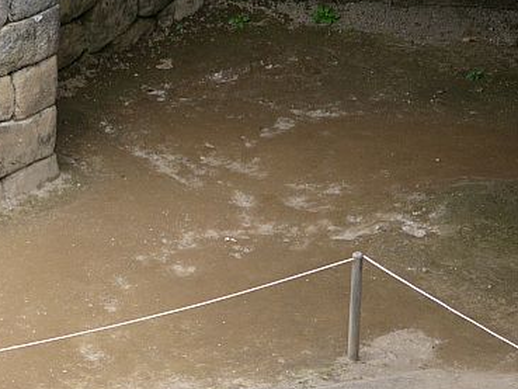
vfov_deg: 4.4
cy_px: 376
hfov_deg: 5.9
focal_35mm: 338
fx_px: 5060
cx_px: 70
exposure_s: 1/125
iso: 50
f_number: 3.7
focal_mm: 25.9
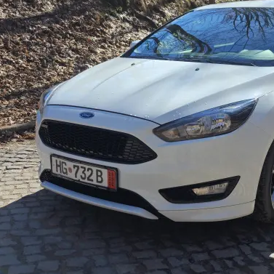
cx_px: 198
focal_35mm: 48
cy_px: 120
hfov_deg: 34.8
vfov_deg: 35.3
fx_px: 430
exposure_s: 1/1282
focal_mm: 8.72
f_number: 2
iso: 50
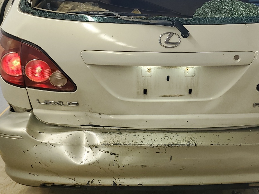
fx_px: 337
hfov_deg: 41.7
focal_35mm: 45
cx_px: 165
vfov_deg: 31.7
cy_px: 52
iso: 57
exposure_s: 1/60.2
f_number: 1.5
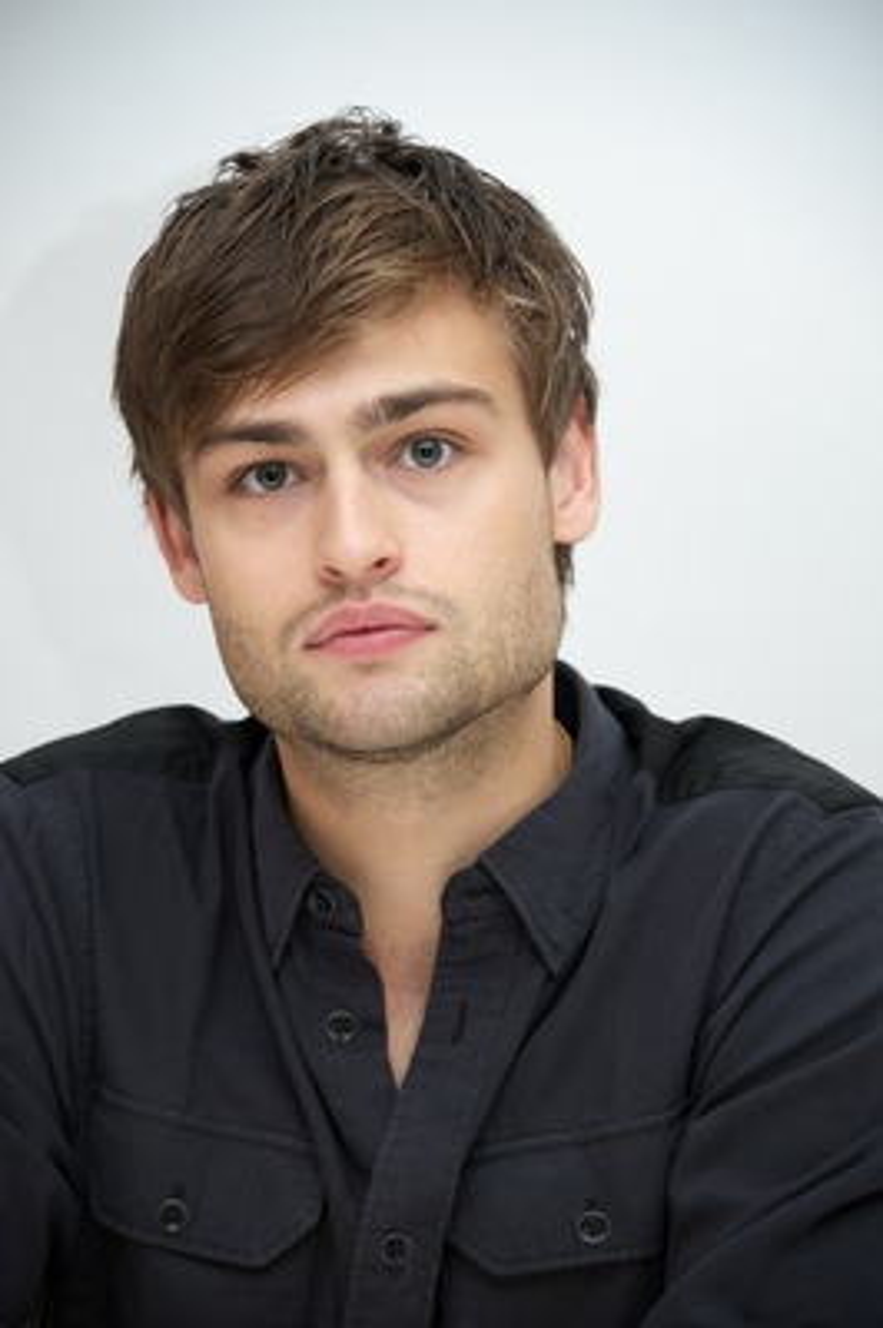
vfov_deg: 12.1
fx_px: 6265
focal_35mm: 170
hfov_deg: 8.1
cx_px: 442
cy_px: 664
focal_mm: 170
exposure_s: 1/80
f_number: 5.6
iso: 800
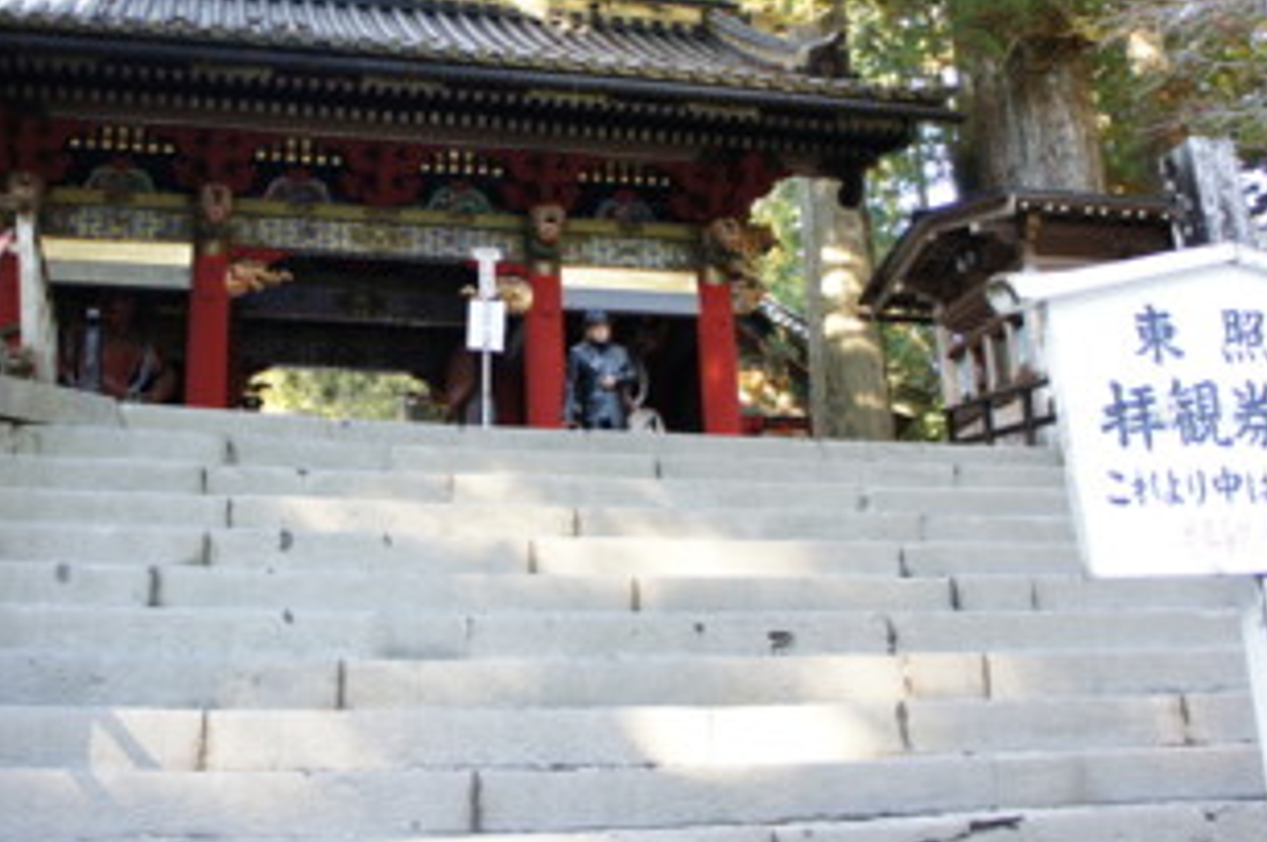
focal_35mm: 42
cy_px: 332
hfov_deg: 46.5
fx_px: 1467
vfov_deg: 31.9
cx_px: 528
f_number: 3.5
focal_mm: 19
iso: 200
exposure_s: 1/25
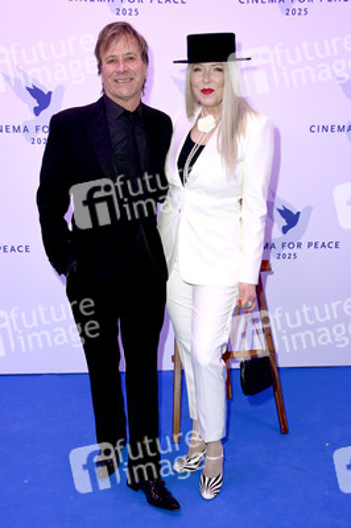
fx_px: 586
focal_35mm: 40
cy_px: 264
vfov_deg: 48.5
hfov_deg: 33.3
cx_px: 176
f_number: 5.6
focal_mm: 40
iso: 640
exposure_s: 1/250
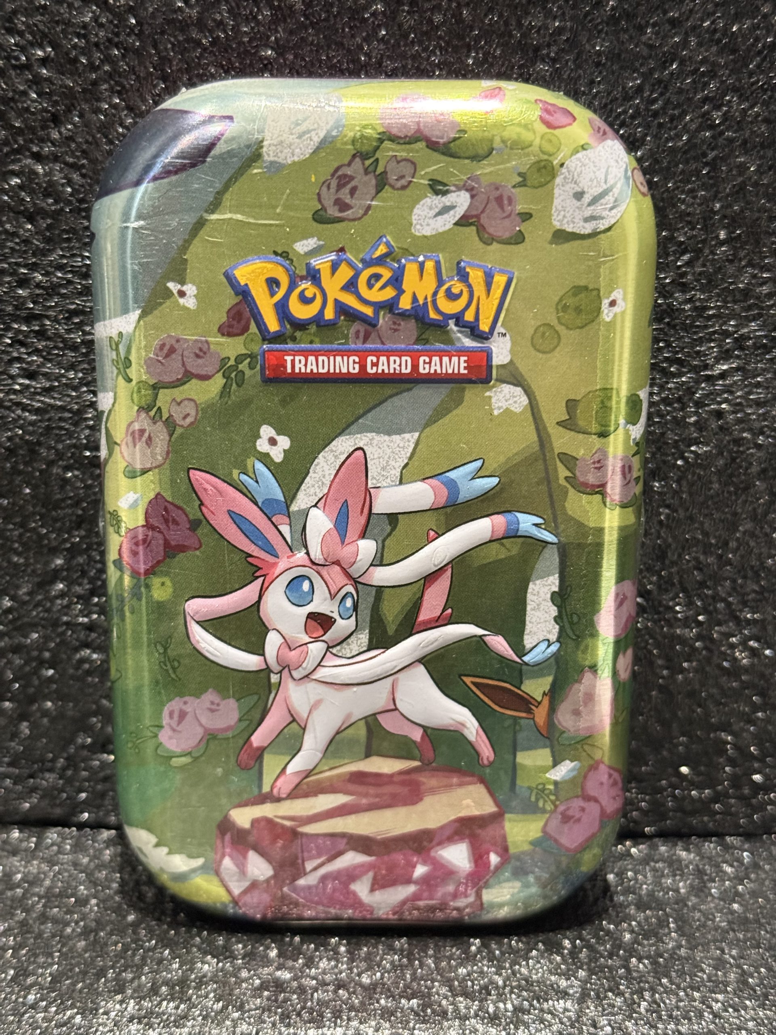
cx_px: 388
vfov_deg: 39.7
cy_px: 518
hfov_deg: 30.3
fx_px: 1435
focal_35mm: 48
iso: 500
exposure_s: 1/33
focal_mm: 6.76
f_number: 1.78
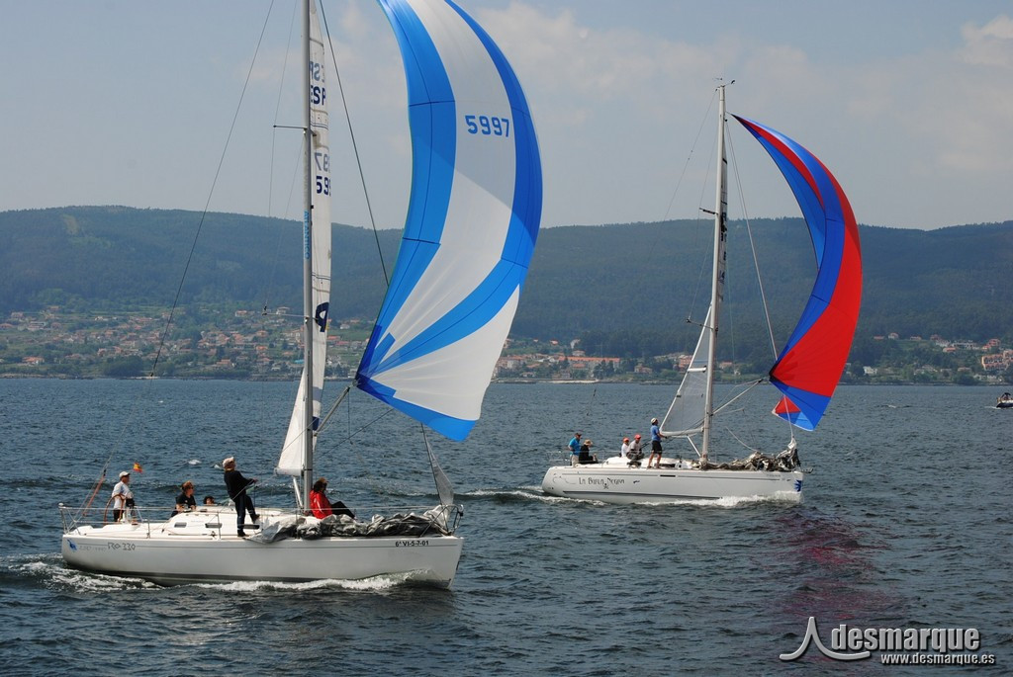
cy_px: 338
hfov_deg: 24.6
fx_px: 2324
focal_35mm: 82
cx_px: 506
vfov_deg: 16.6
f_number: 9
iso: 100
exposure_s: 1/320
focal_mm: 55
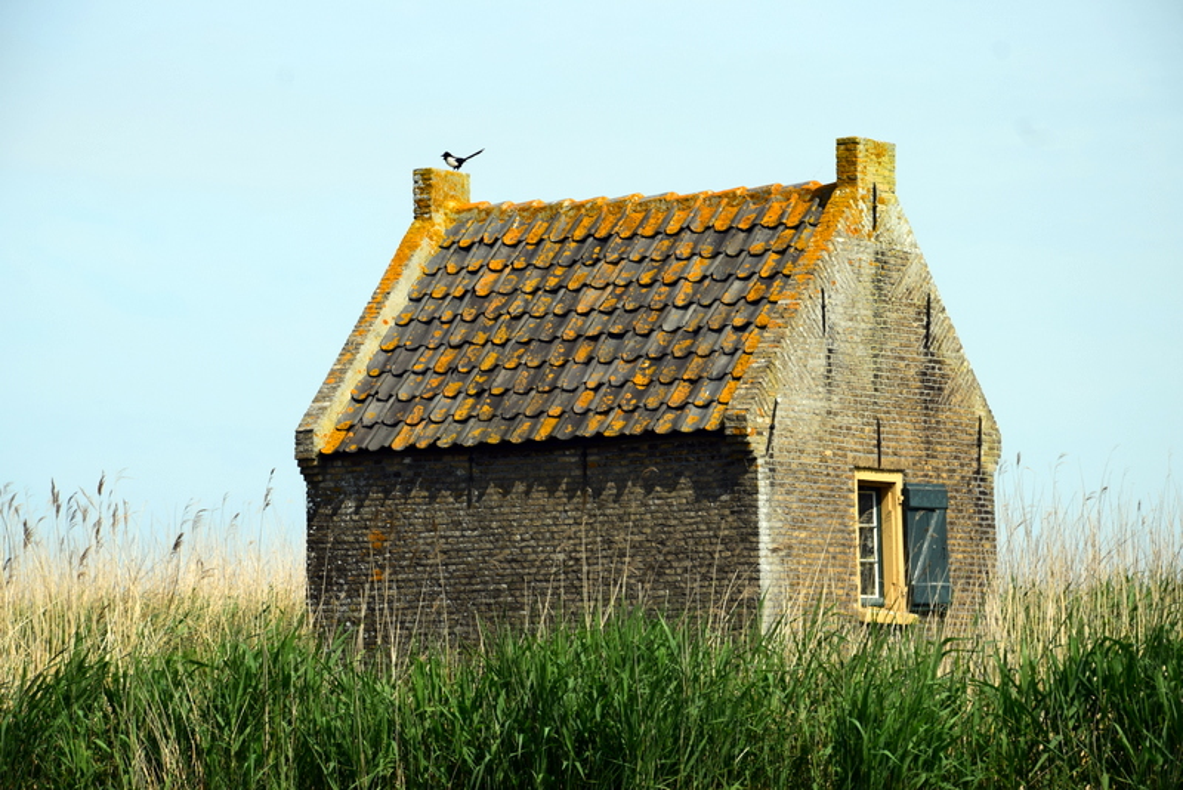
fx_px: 5177
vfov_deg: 8.7
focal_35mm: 158
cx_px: 592
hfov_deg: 13.0
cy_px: 395
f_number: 9
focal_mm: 105
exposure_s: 1/160
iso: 125
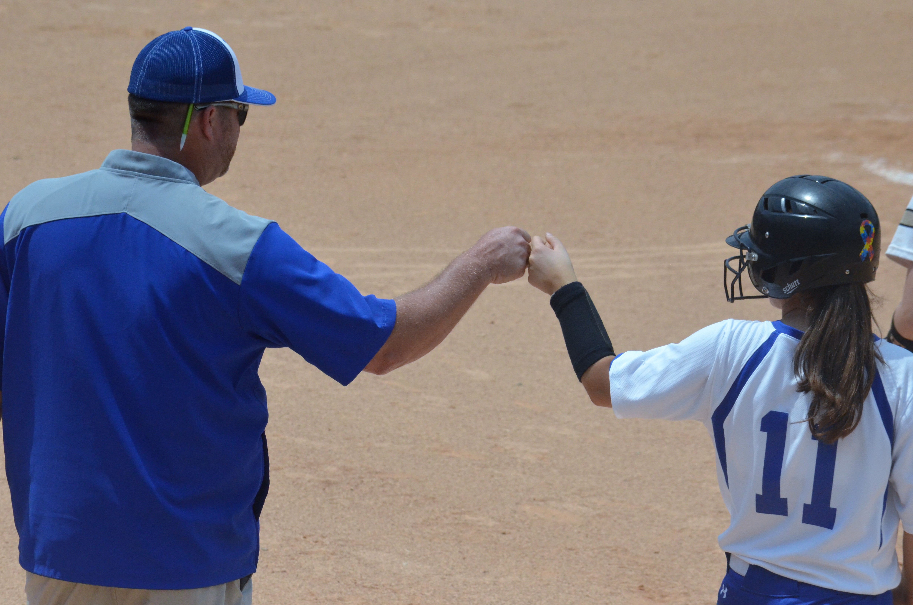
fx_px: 7403
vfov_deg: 4.7
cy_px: 302
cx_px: 456
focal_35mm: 292
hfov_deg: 7.1
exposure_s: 1/3200
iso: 2000
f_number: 13
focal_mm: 195
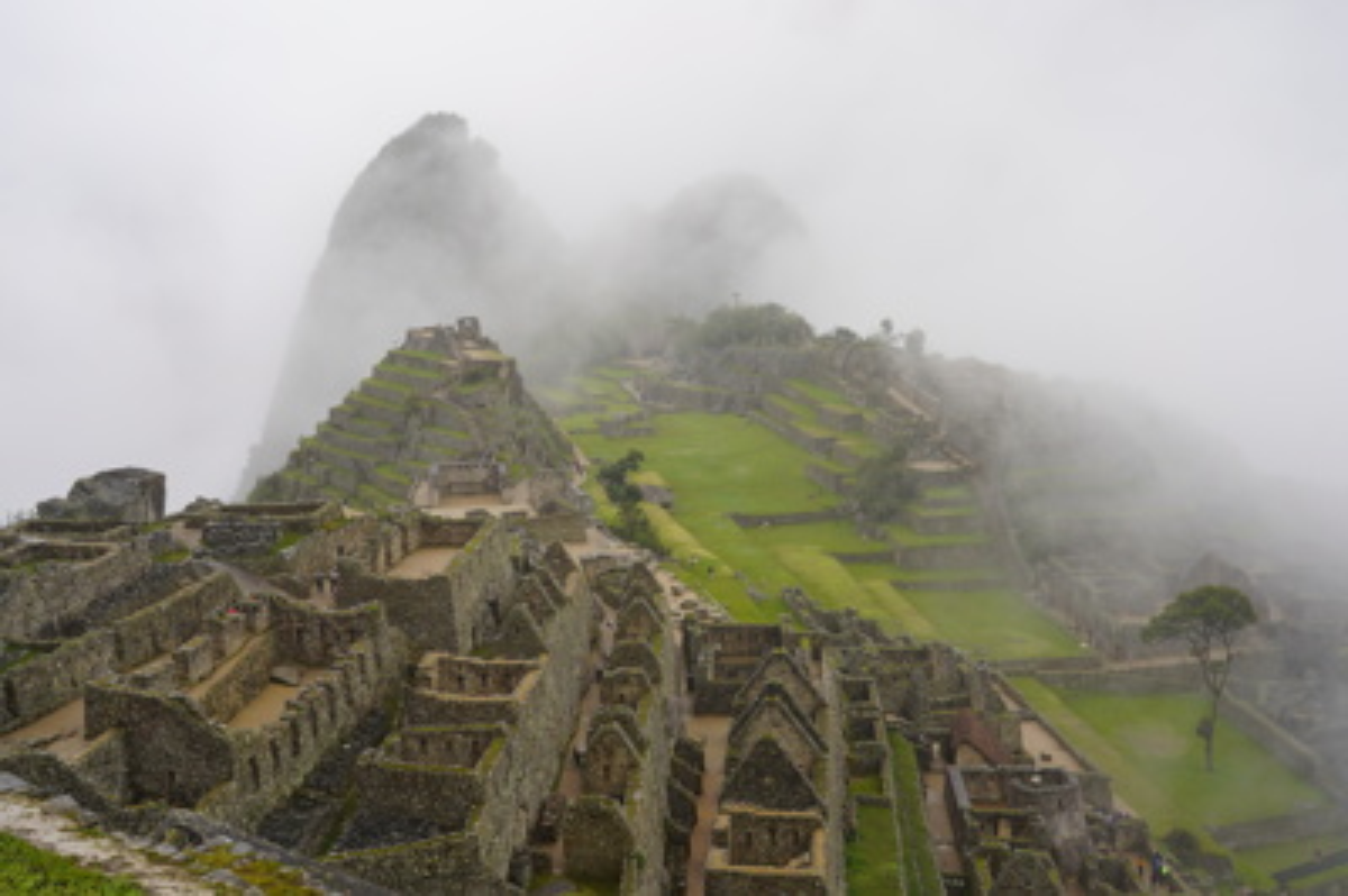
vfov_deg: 31.8
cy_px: 448
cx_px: 674
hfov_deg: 46.4
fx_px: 1571
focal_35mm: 42
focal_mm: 42
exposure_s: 1/80
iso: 100
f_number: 5
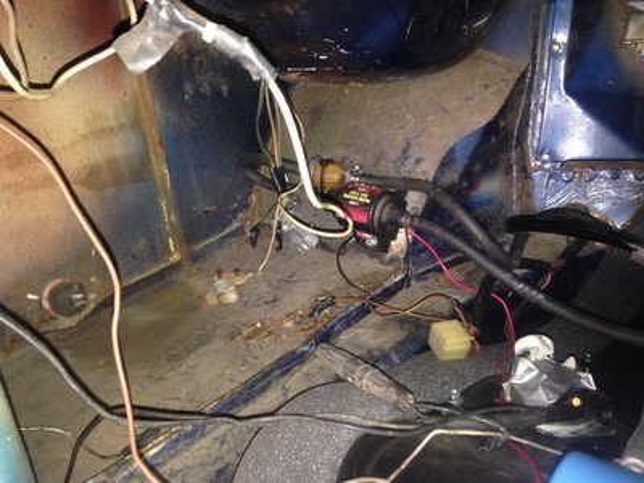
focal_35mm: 33
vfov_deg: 42.9
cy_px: 242
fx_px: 614
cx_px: 322
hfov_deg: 55.4
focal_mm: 4.12
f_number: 2.4
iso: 250
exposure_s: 1/16
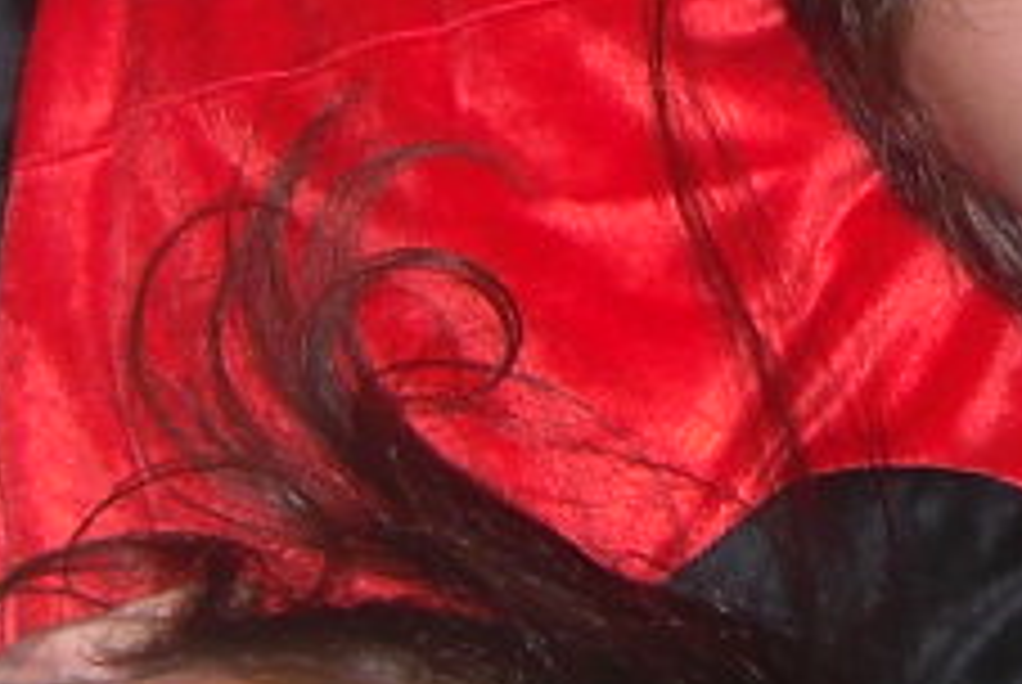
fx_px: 7902
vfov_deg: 4.9
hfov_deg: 7.4
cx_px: 1045
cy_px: -292
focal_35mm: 278
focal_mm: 7.9
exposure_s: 1/60
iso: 100
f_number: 2.8
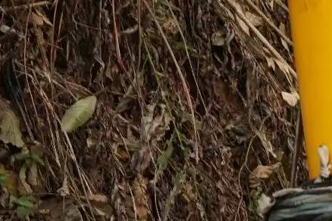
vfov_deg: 4.5
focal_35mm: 308
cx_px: 669
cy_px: 227
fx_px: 2840
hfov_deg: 6.5
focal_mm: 50
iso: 400
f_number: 2.8
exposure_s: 1/40
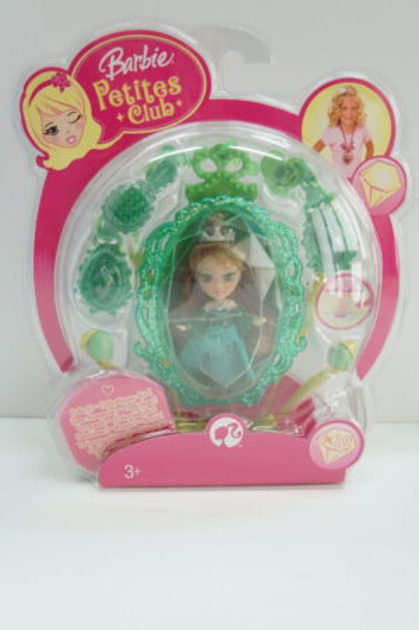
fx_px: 551
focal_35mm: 32
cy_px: 315
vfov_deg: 59.5
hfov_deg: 41.7
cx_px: 210
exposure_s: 1/60
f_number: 5.6
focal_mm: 21
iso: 1250
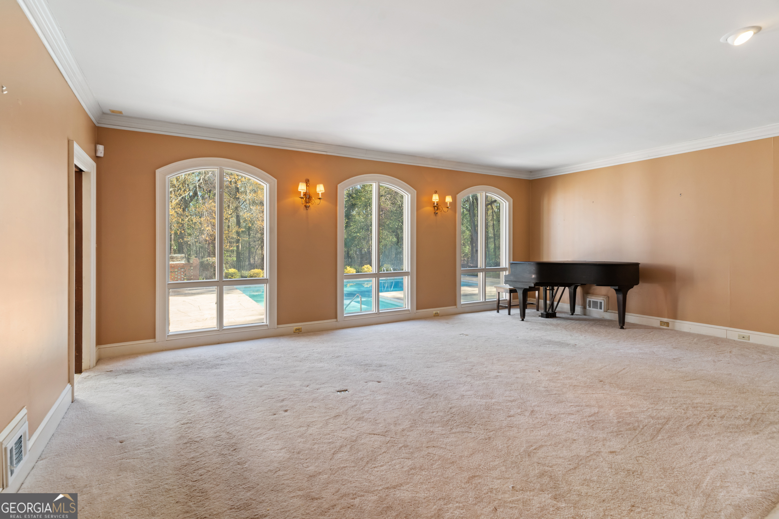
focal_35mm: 17
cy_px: 260
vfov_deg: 70.4
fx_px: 368
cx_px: 390
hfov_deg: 93.3
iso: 400
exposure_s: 1/3
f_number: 8
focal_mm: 17
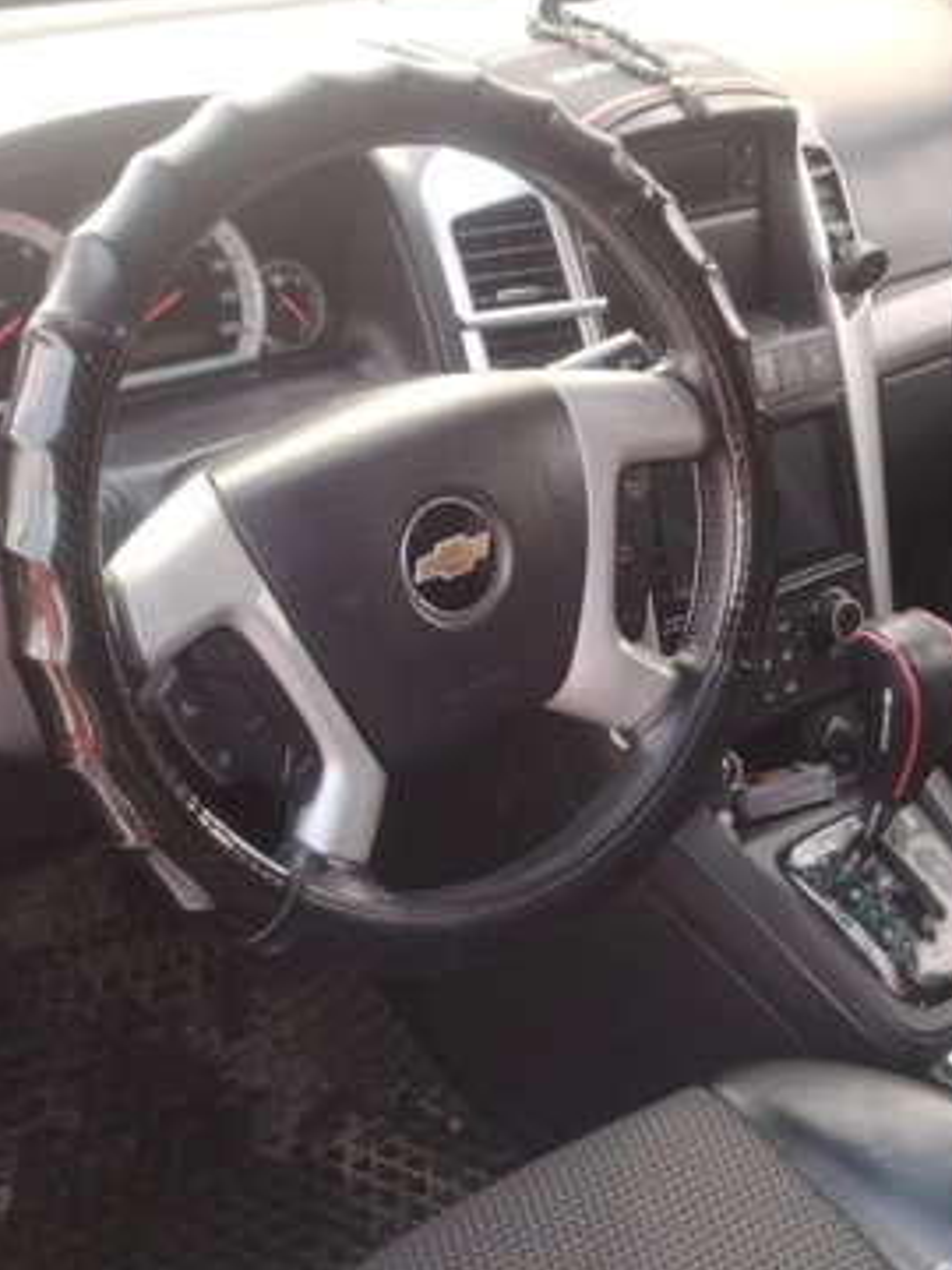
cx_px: 518
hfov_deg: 29.1
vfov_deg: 38.2
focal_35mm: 50
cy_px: 575
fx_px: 1833
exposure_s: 1/100
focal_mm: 4.25
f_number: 1.8
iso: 171
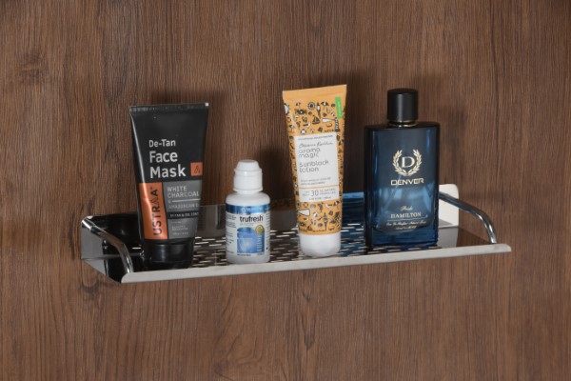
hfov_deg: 11.4
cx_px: 286
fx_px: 2855
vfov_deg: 7.6
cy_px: 190
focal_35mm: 180
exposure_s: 1/25
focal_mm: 120
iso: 160
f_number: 13
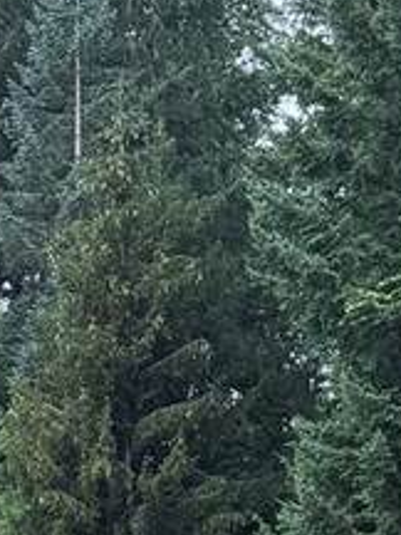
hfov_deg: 9.3
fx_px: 2471
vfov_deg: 11.0
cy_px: 1152
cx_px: 230
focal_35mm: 160
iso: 80
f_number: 1.78
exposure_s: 1/588
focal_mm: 6.76
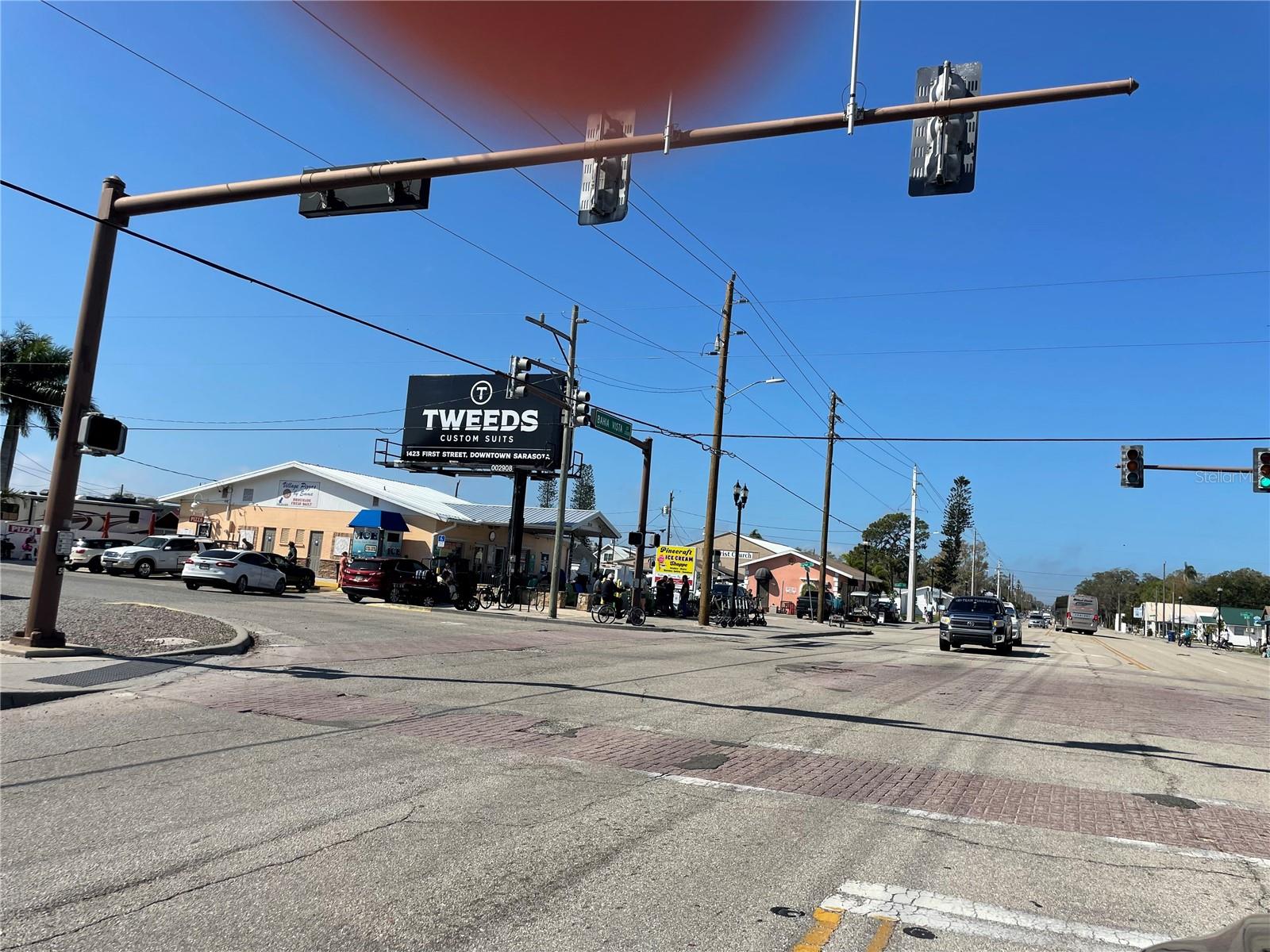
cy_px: 476
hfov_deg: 67.3
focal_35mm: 26
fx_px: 954
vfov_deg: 53.1
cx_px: 635
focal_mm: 4.2
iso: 32
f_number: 1.6
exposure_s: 1/4831
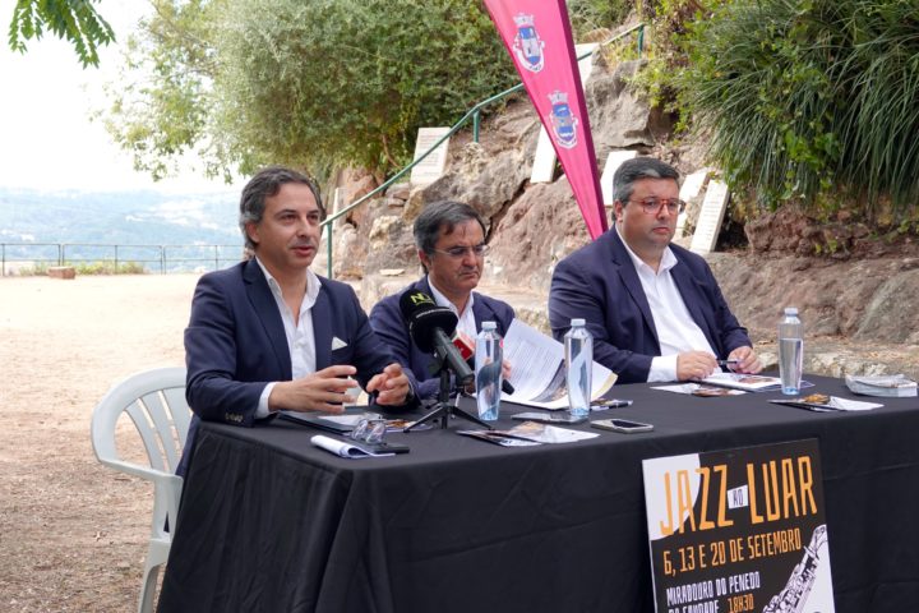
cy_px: 306
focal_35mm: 52
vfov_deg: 26.0
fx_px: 1327
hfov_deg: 38.2
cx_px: 460
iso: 100
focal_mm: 18.92
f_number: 3.2
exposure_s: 1/200
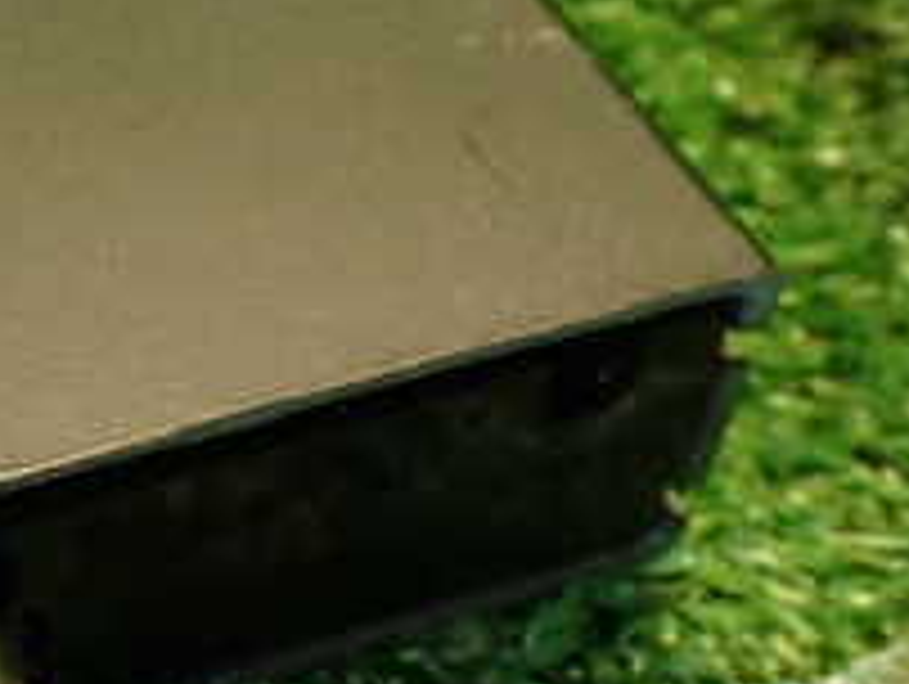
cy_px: 243
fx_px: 2340
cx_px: -392
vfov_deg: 16.6
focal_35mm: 89
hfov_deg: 19.6
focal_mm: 5.4
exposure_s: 1/30
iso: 500
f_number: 2.3
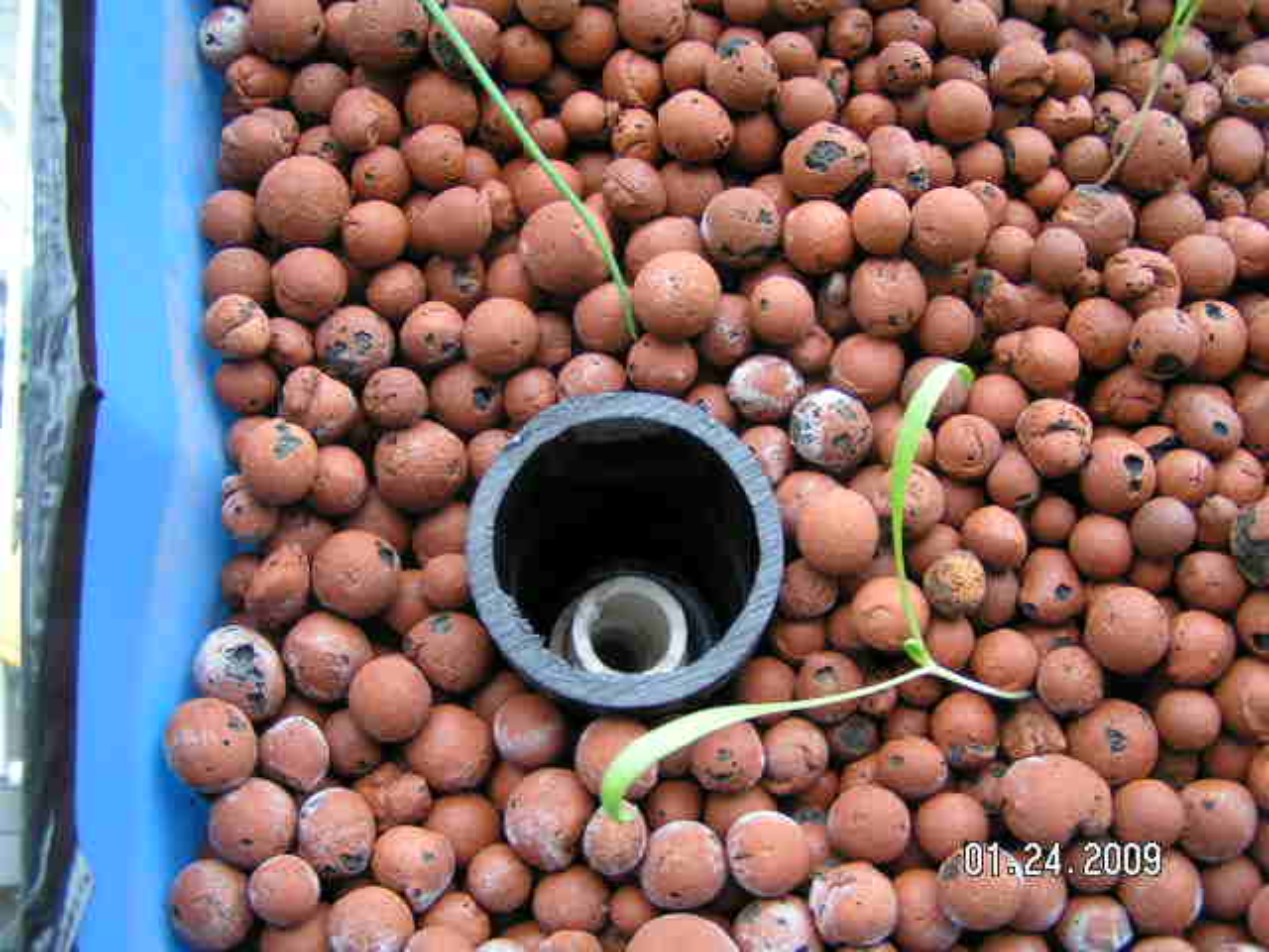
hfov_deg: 49.0
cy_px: 476
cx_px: 634
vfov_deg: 37.7
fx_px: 1393
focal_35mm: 38
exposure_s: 1/40
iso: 80
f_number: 2.8
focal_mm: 5.8
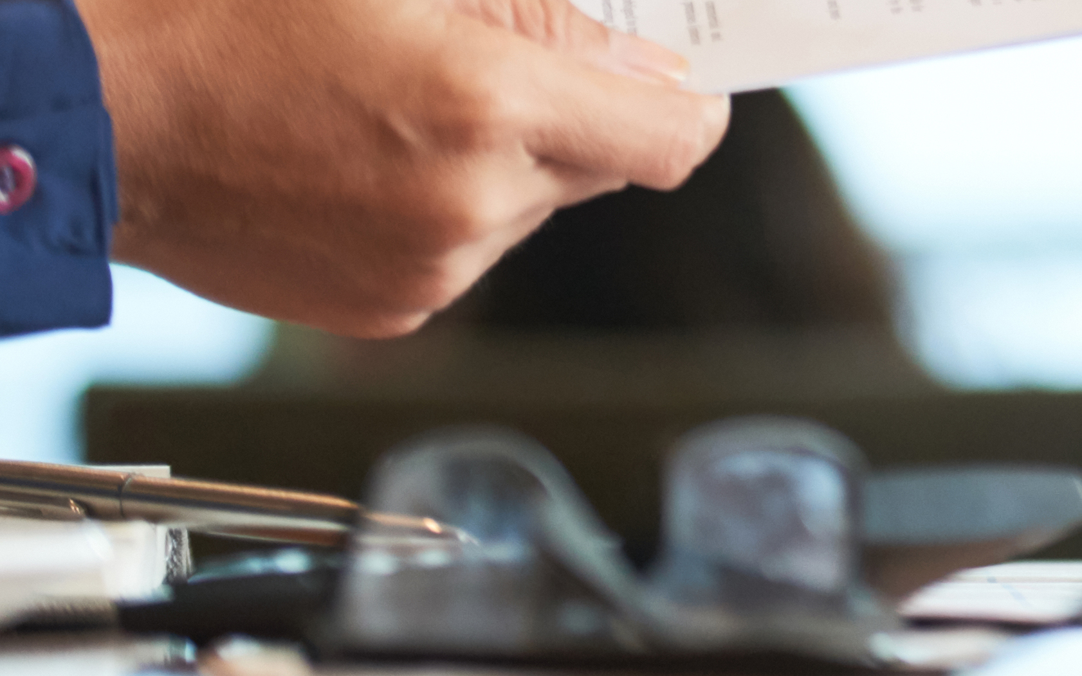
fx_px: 13154
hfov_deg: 4.6
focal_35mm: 446
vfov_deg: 2.9
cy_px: -898
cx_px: 2278
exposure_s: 1/160
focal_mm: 100
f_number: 3.5
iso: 640
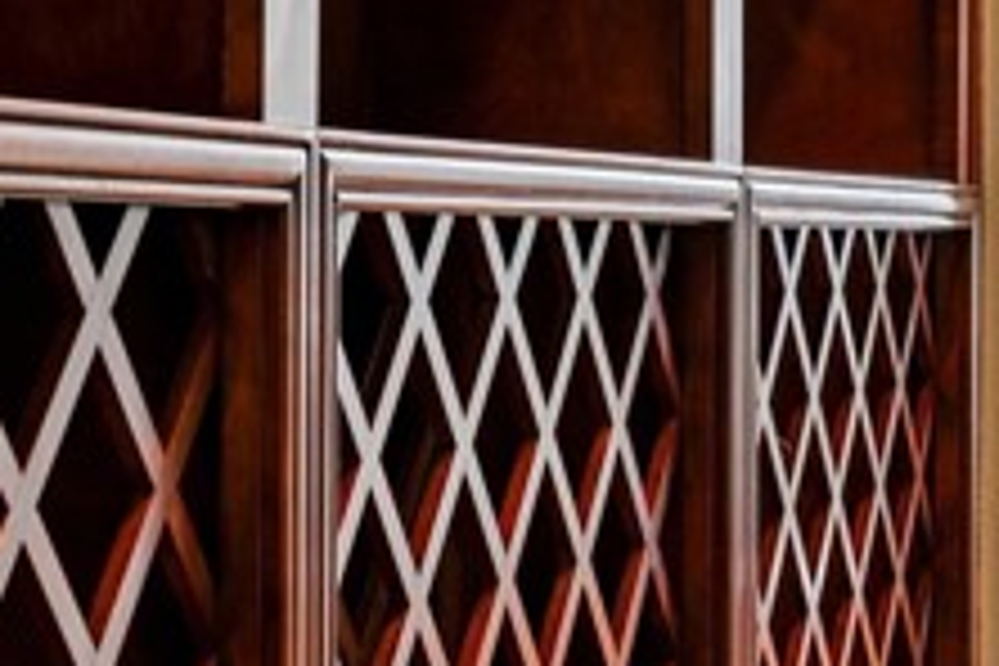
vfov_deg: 9.5
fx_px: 3996
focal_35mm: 144
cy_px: 306
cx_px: 747
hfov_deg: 14.2
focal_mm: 50
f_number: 8
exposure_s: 1/60
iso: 400
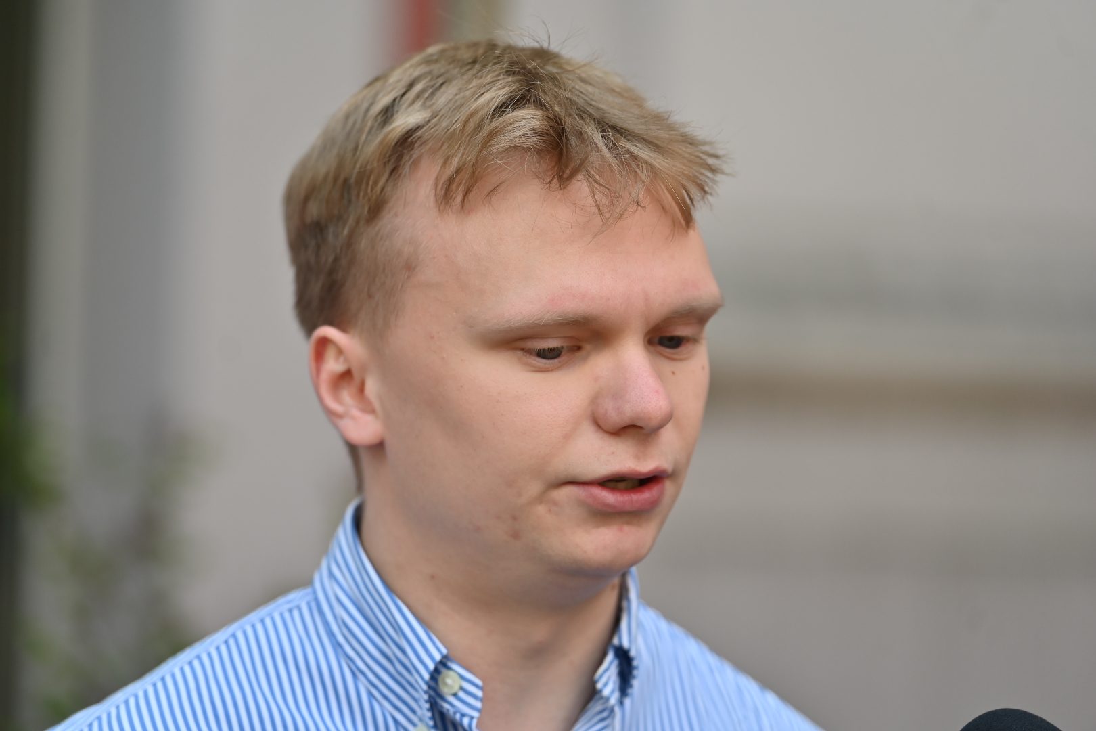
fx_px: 4414
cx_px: 548
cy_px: 366
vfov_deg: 9.5
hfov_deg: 14.2
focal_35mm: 145
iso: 100
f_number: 3.2
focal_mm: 145
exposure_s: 1/400
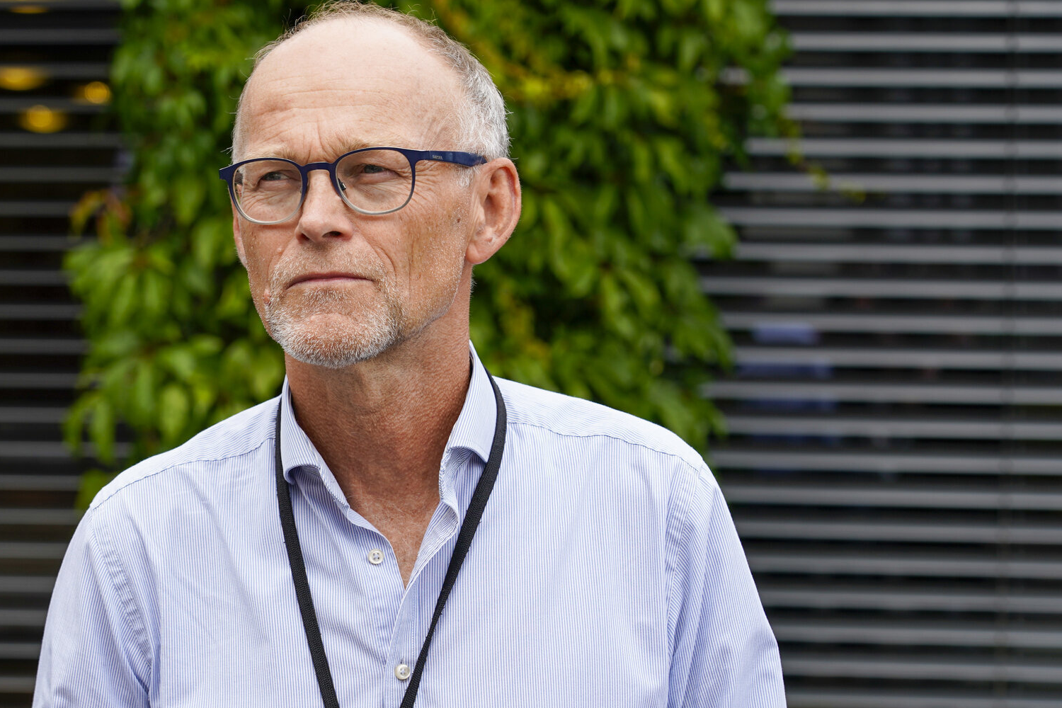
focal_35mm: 132
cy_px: 386
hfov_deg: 15.5
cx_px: 382
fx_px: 3894
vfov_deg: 10.4
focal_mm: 99
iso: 100
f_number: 5.6
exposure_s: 1/125
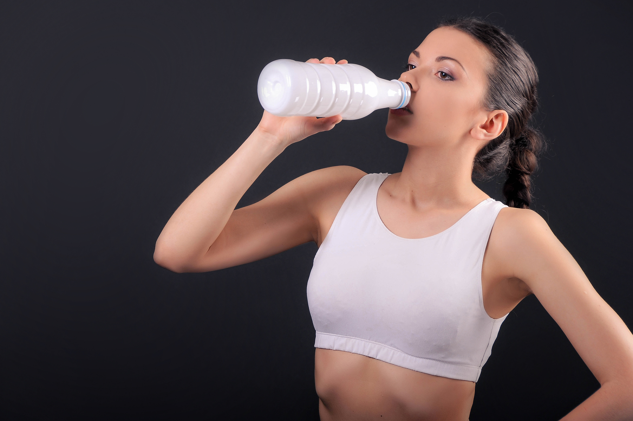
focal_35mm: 202
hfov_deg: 10.2
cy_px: 210
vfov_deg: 6.8
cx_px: 316
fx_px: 3557
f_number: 11
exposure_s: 1/160
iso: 100
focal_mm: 135
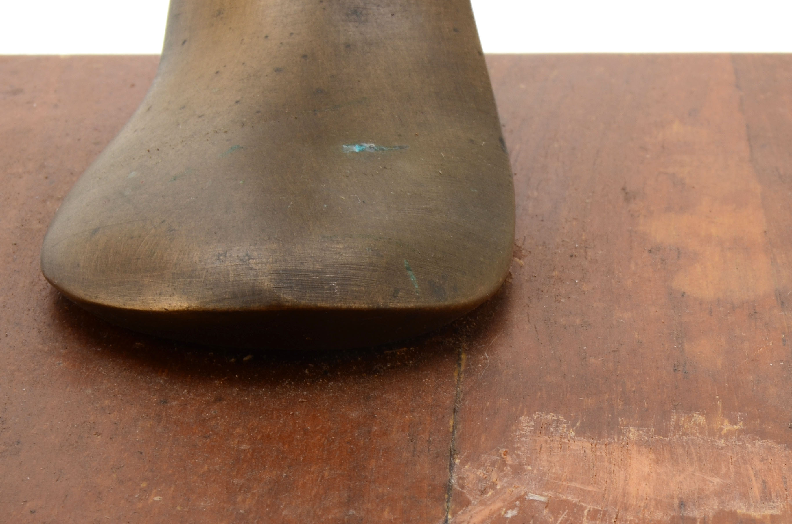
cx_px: 583
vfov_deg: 12.5
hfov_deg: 18.9
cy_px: 450
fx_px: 2371
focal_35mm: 108
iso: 100
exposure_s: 1/160
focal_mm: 40
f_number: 20
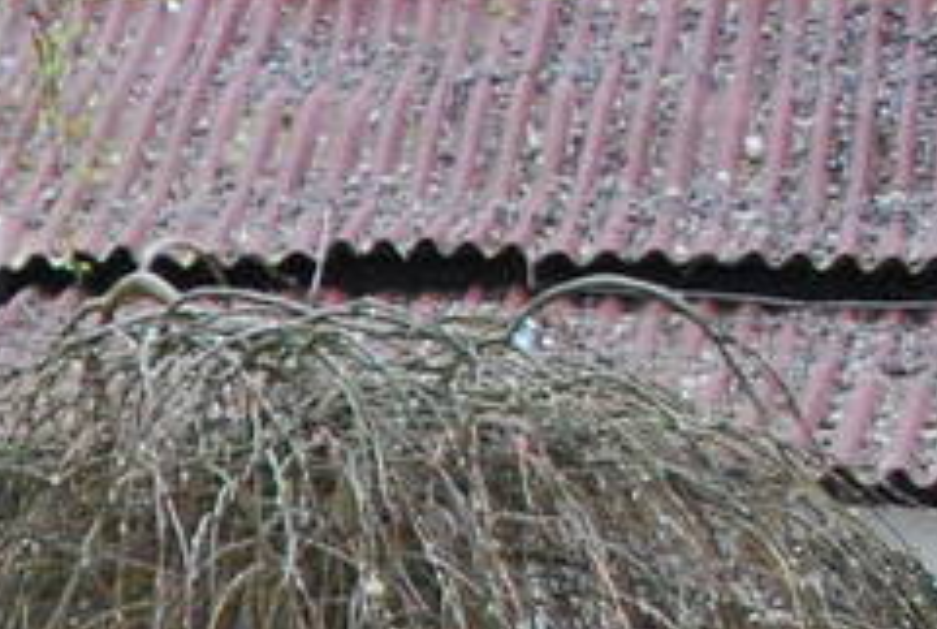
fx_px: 4694
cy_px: 697
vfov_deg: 7.6
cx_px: -1843
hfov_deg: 9.2
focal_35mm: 180
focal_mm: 18
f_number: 3.5
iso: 1600
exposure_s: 1/1000
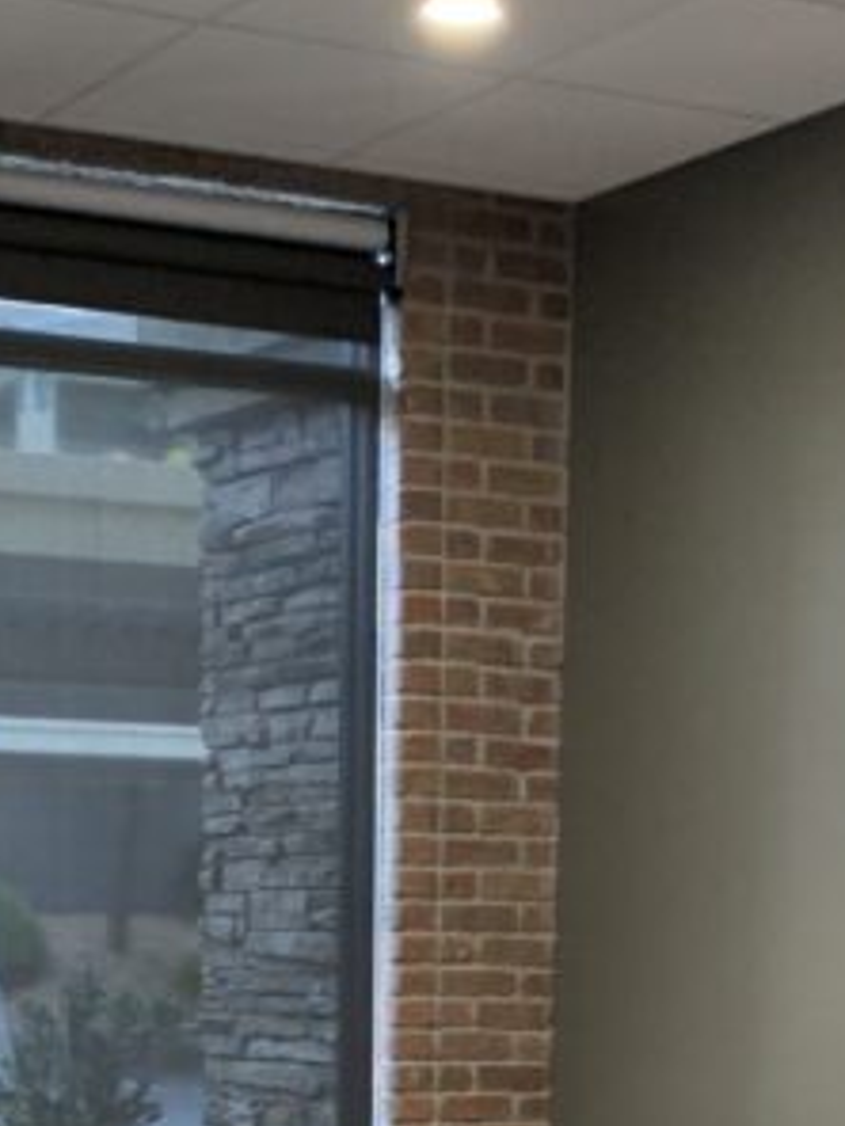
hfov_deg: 16.4
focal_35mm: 90
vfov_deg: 19.5
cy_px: 1602
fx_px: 2929
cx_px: 350
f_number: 1.8
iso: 400
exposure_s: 1/51
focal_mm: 4.25
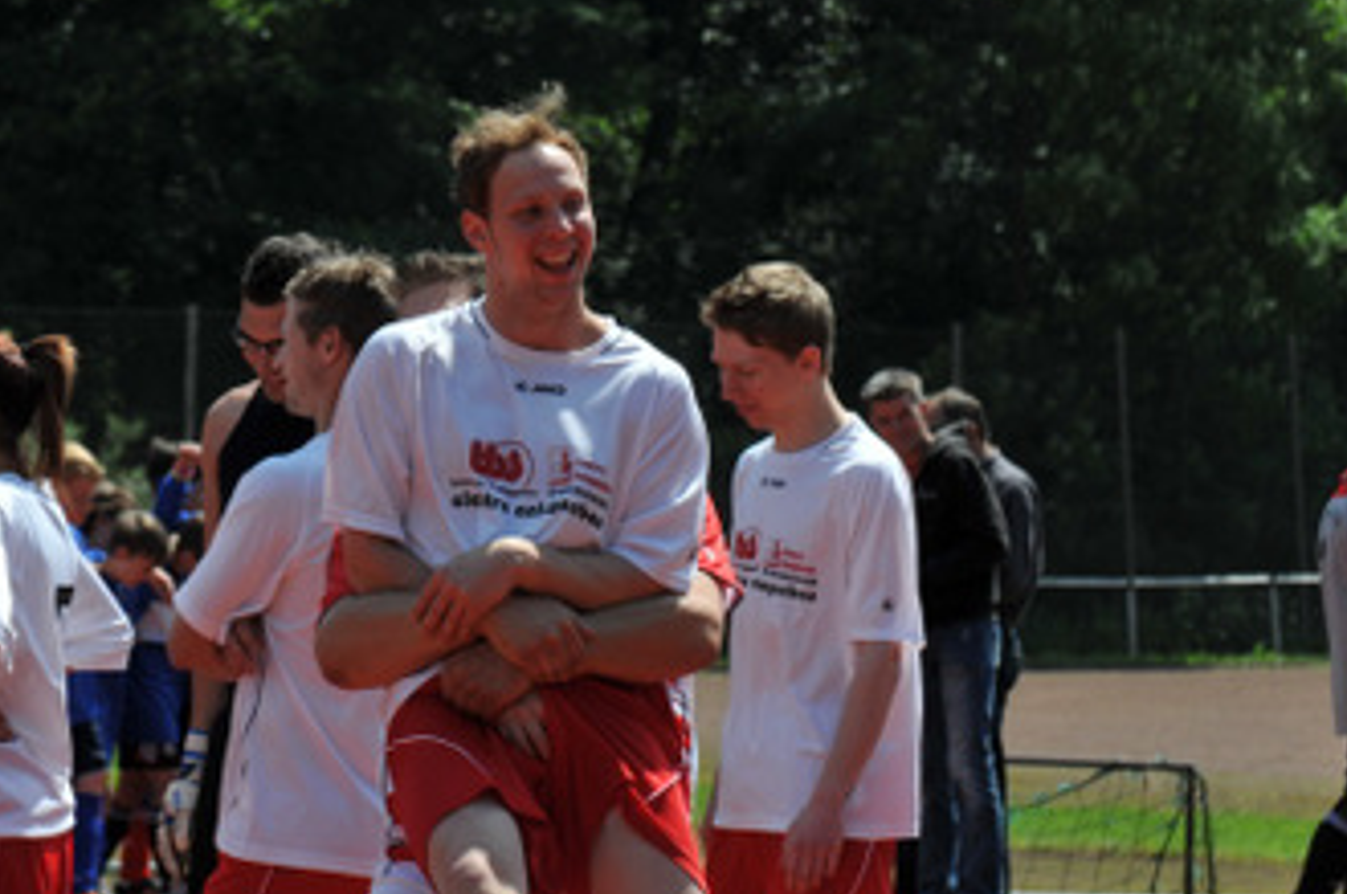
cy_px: 457
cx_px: 478
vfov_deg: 5.2
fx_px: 9863
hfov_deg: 7.8
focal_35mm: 264
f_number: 8
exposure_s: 1/640
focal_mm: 116
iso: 200
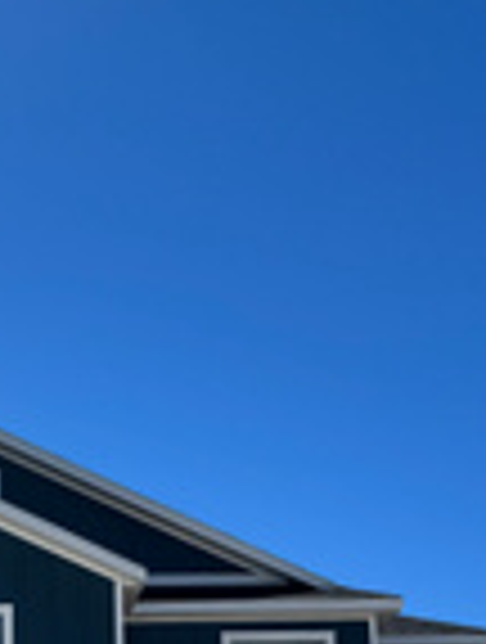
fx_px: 1621
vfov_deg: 21.4
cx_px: -50
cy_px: 698
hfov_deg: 16.5
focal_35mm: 87
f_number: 1.6
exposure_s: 1/4630
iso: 50
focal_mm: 5.96
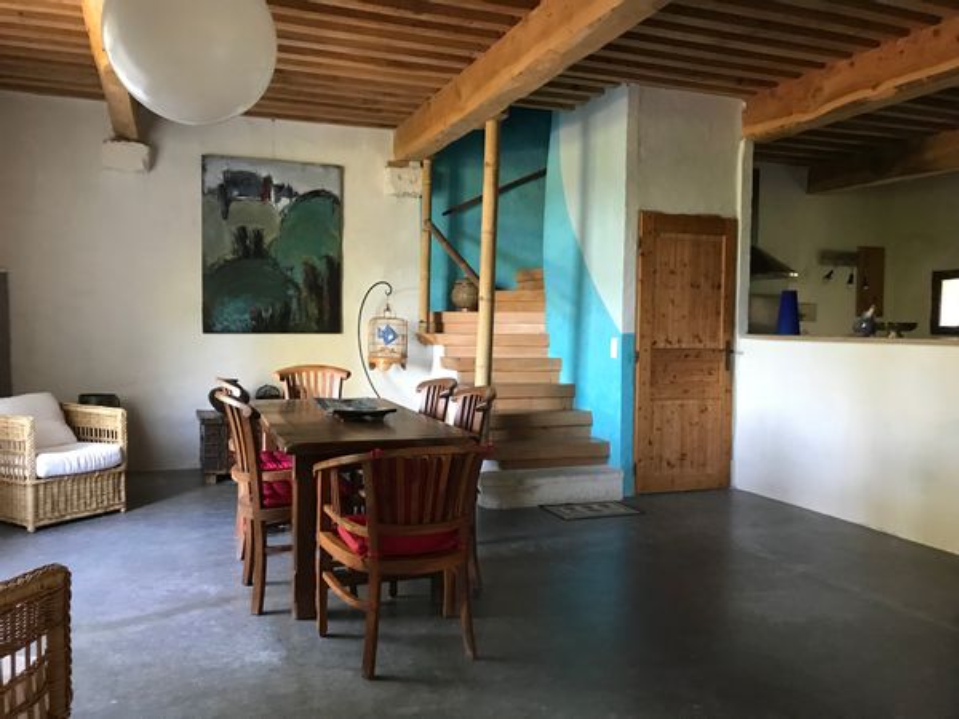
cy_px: 360
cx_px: 480
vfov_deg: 49.7
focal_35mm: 28
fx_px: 776
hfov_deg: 63.4
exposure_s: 1/14
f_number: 1.8
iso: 100
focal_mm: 3.99
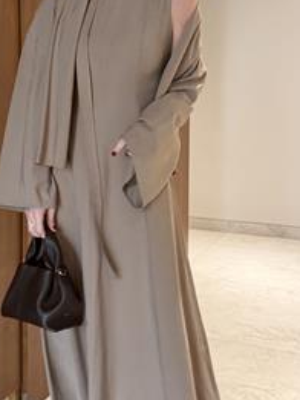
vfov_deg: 38.6
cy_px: 148
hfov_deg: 29.6
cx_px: 110
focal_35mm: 49
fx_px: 566
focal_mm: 6.76
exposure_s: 1/50
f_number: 1.78
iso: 500
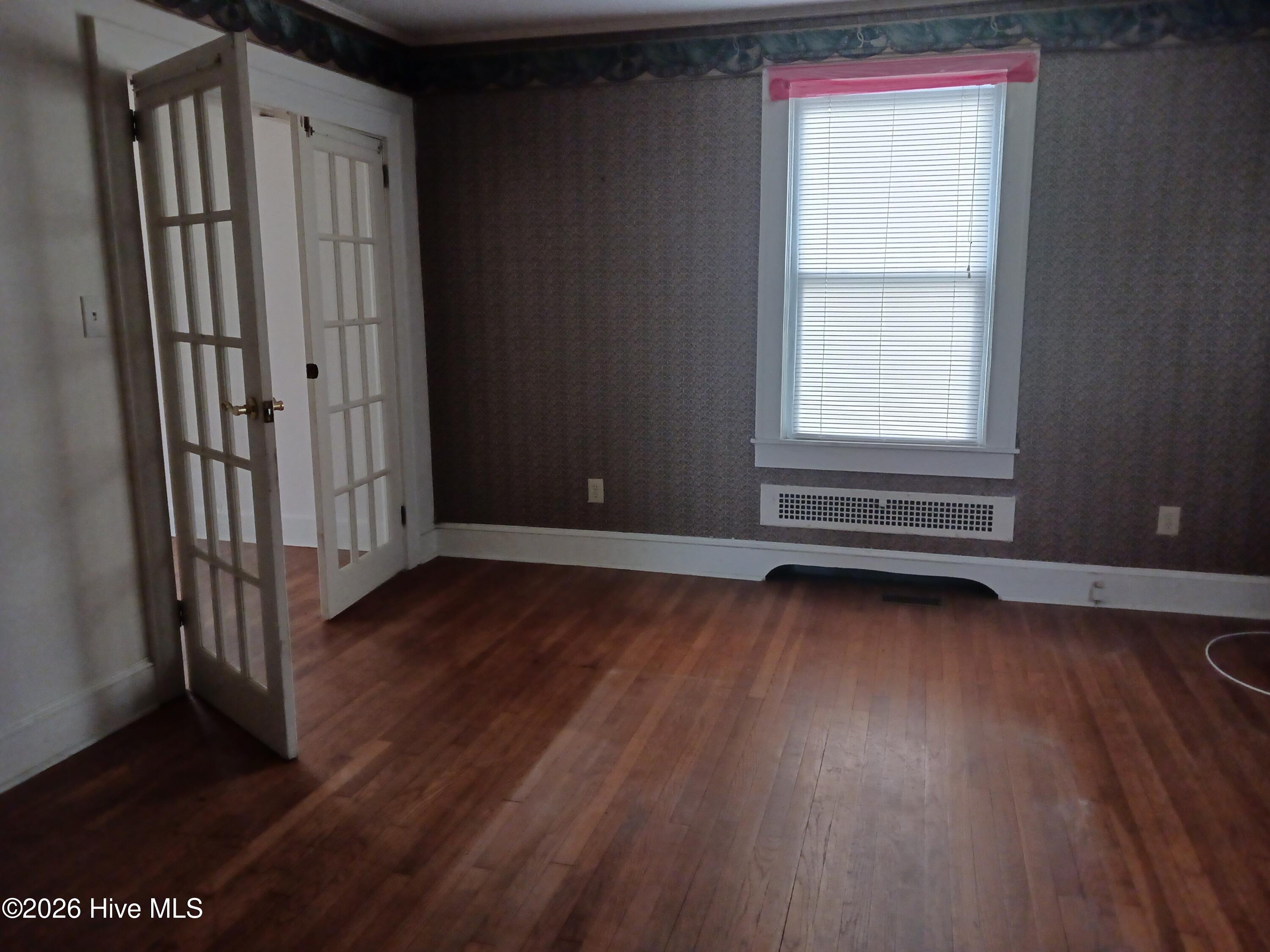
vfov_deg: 51.4
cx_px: 635
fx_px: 991
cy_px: 476
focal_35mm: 27
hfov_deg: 65.3
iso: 500
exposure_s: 1/24
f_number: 1.8
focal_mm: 4
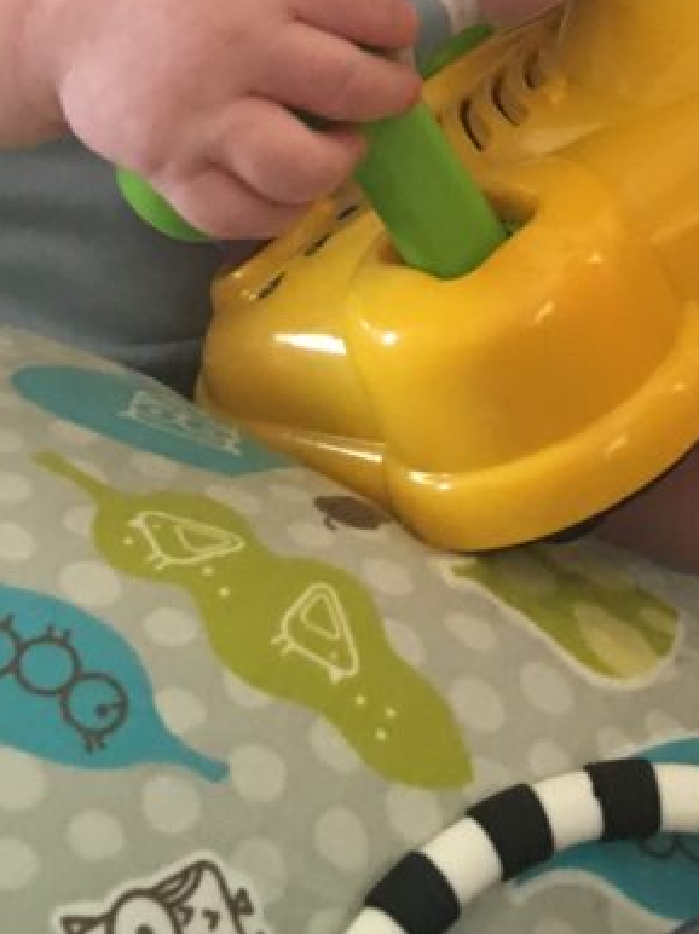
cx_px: 462
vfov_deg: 23.3
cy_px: -167
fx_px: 2075
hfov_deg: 19.1
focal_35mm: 77
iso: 200
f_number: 2.2
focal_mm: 4.15
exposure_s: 1/20
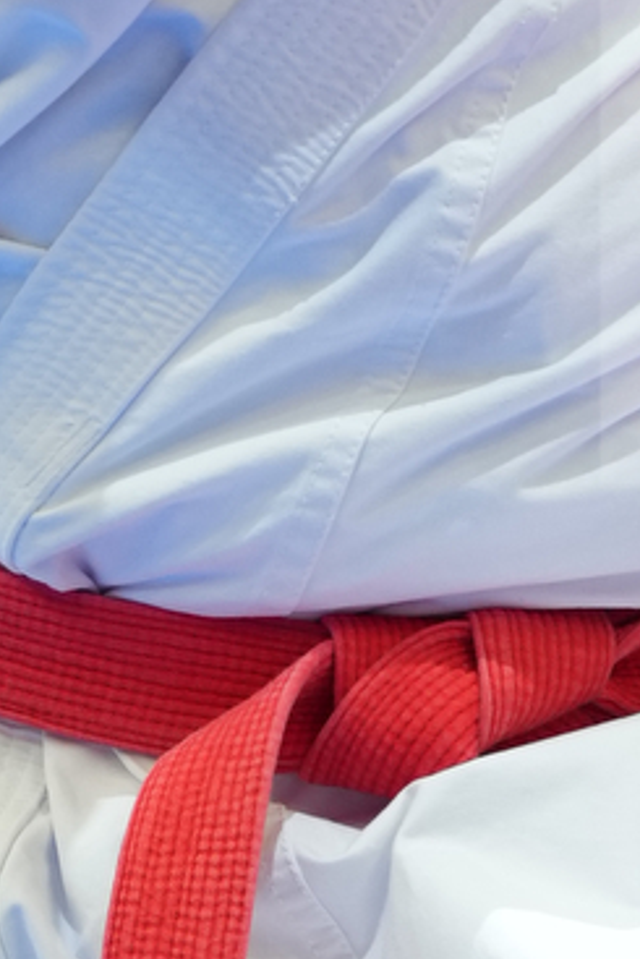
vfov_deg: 1.5
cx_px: 78
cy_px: 55
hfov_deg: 1.0
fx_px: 35724
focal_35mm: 1341
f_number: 2.8
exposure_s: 1/500
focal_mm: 197
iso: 640
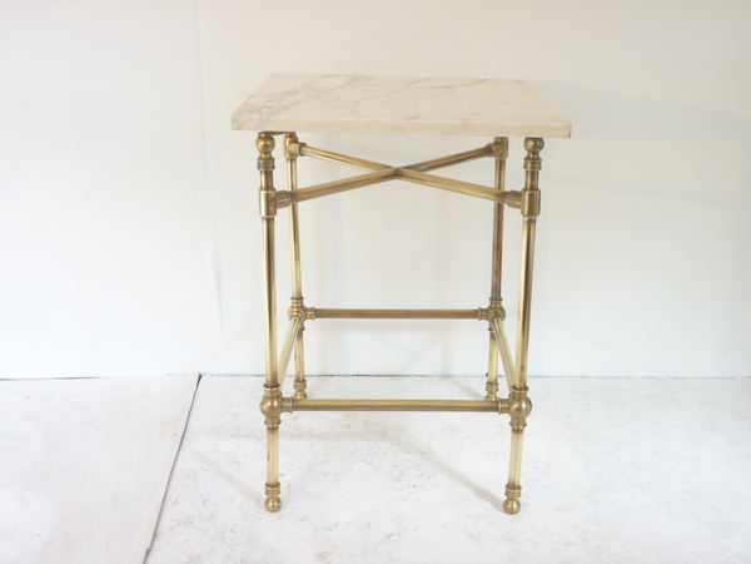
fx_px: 911
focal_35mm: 42
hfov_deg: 44.8
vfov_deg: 34.3
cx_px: 376
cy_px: 282
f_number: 3.7
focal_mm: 6.9
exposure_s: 1/8
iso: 80
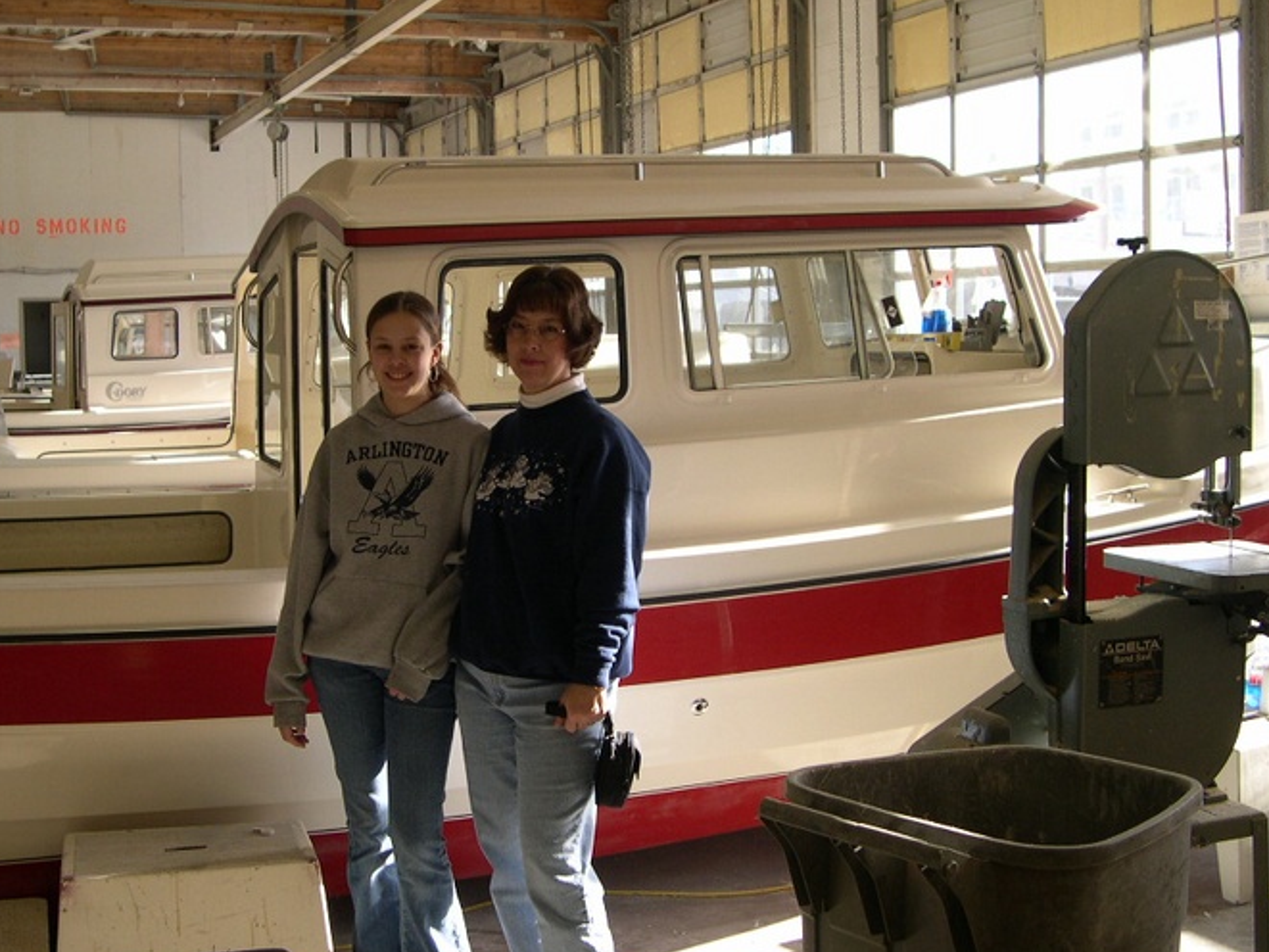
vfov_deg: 31.5
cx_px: 522
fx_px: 1687
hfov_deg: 41.1
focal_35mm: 46
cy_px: 445
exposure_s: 1/141
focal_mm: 8
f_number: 2.8
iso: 100
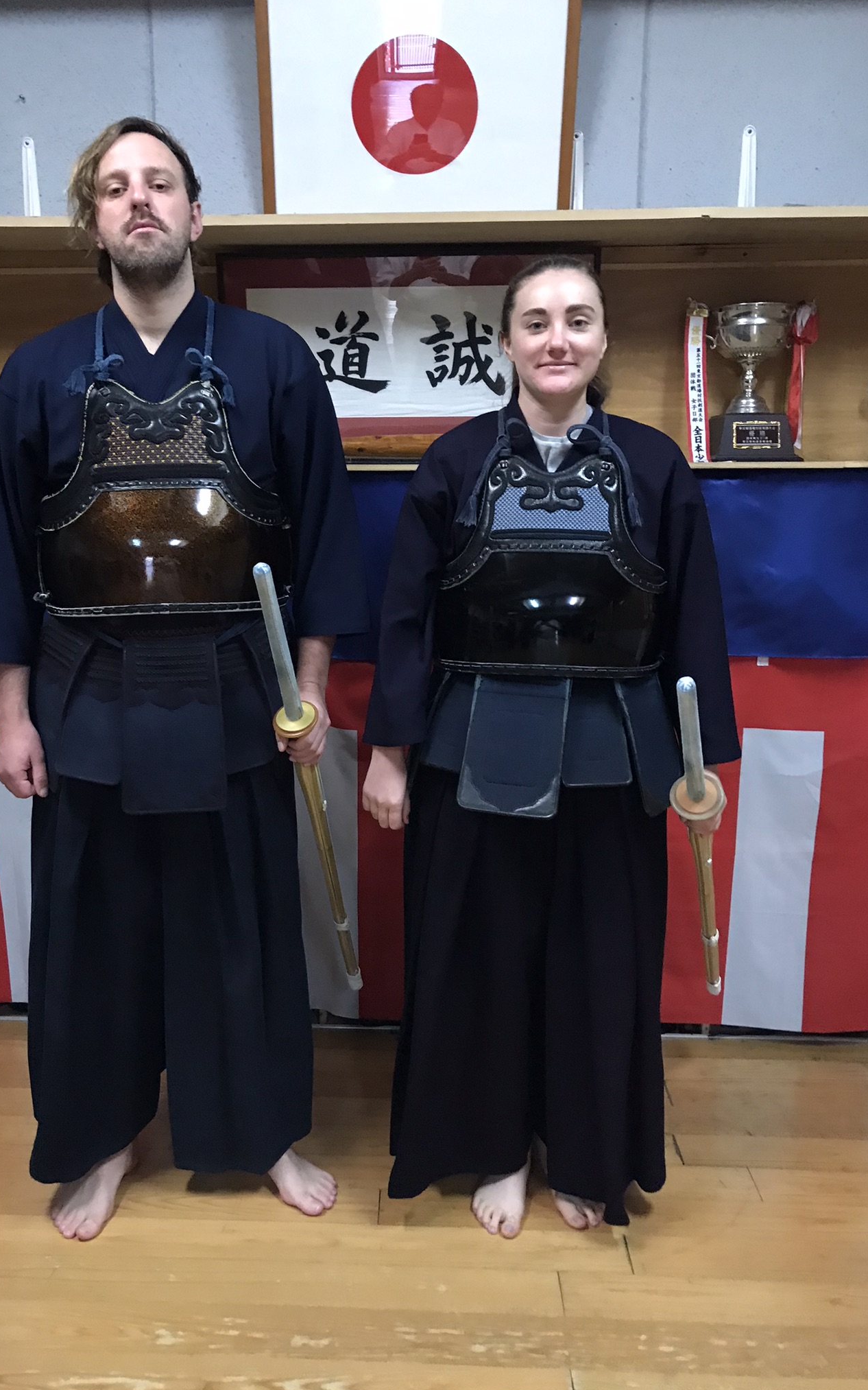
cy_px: 694
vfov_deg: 62.9
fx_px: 1136
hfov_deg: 41.7
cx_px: 355
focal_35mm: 30
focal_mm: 3.99
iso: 100
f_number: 1.8
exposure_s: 1/10
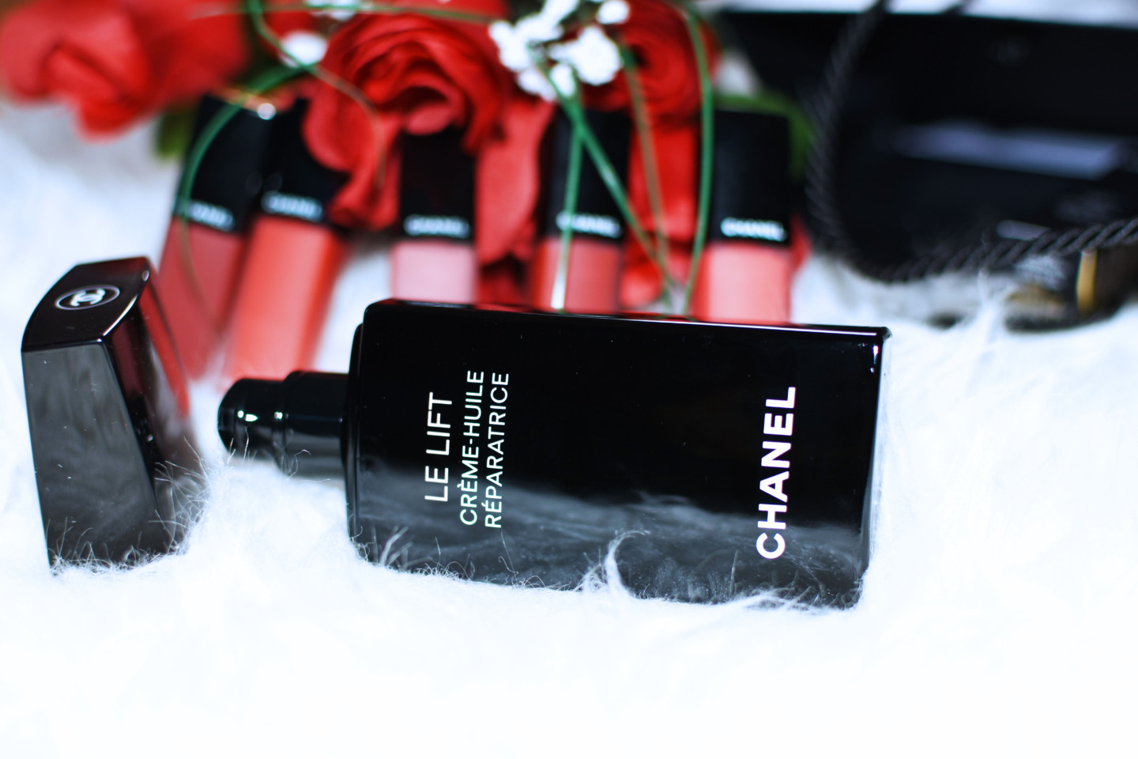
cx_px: 569
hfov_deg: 37.9
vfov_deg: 25.8
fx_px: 1659
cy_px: 380
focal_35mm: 52
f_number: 2.8
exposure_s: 1/60
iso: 100
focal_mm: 35
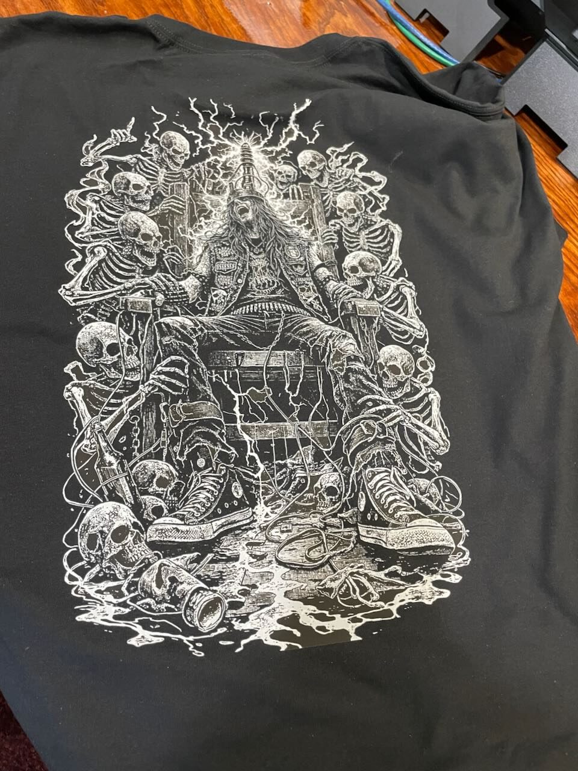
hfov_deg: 53.1
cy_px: 386
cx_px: 289
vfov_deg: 67.3
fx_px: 579
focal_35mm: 26
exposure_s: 1/60
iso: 250
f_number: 1.6
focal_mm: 4.2
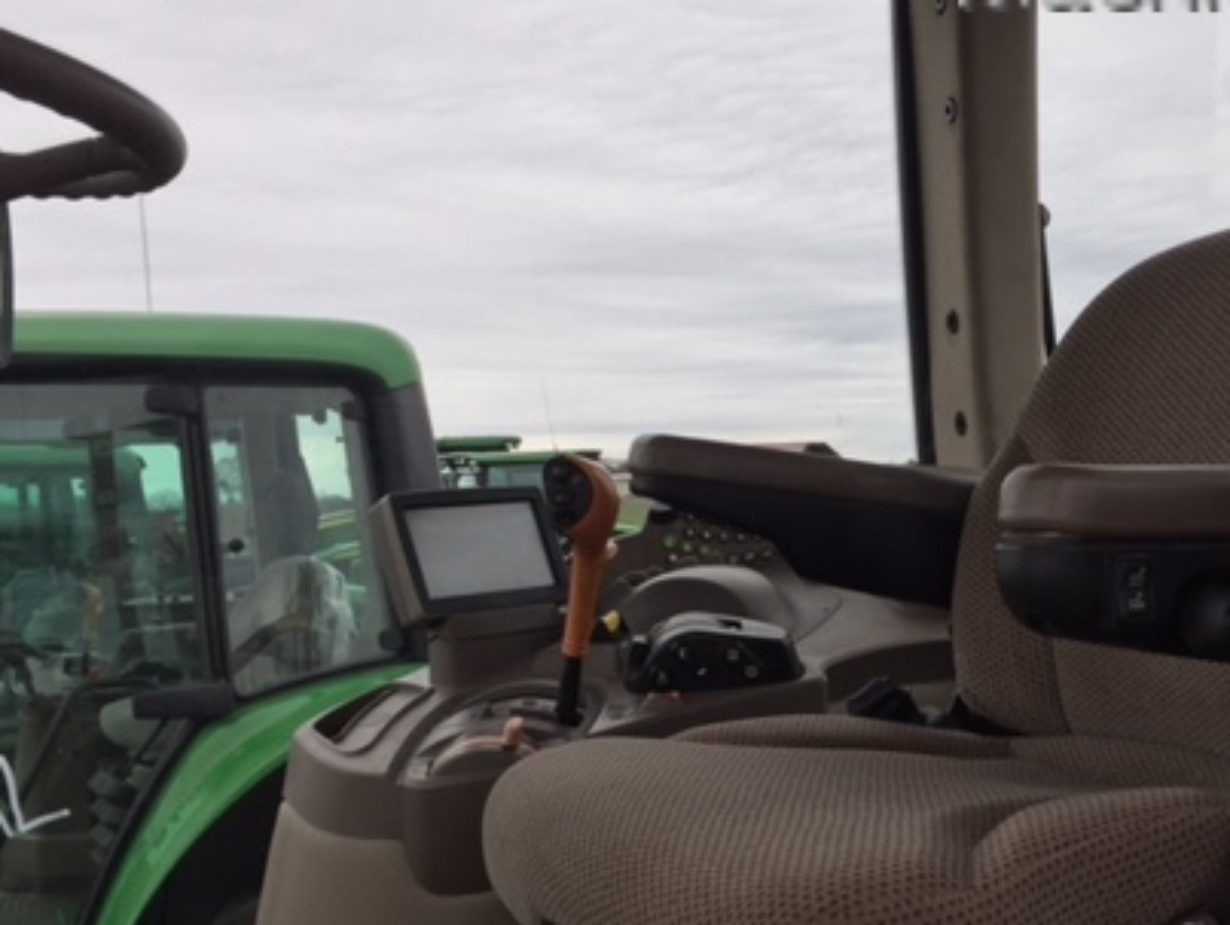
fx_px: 1636
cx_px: 861
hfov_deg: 40.5
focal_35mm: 46
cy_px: 659
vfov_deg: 31.2
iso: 32
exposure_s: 1/304
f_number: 2.2
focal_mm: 4.15
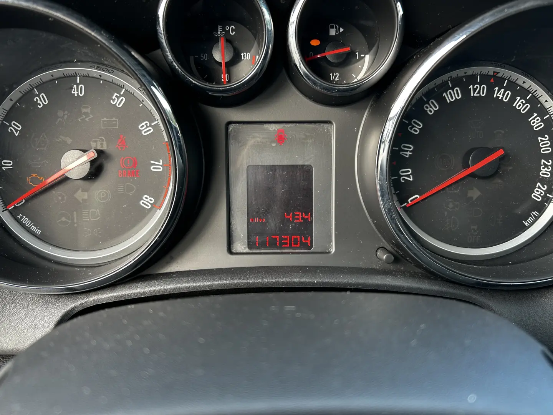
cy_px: 208
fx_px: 415
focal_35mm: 26
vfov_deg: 53.1
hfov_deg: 67.3
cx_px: 276
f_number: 1.5
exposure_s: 1/121
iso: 64
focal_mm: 5.7
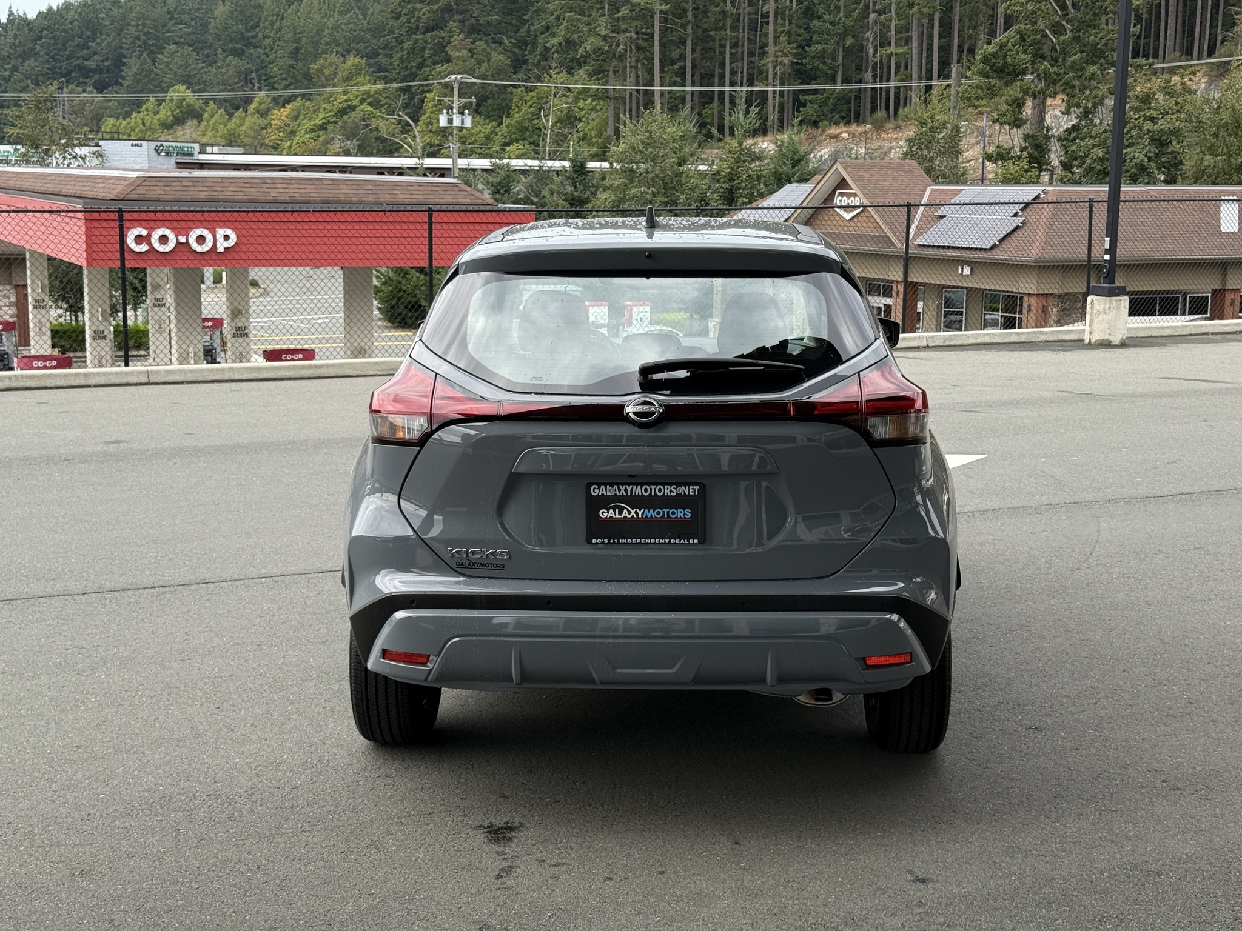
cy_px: 466
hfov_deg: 39.7
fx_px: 1722
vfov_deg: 30.3
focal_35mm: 48
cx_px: 621
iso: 64
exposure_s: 1/885
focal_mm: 6.76
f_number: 1.78
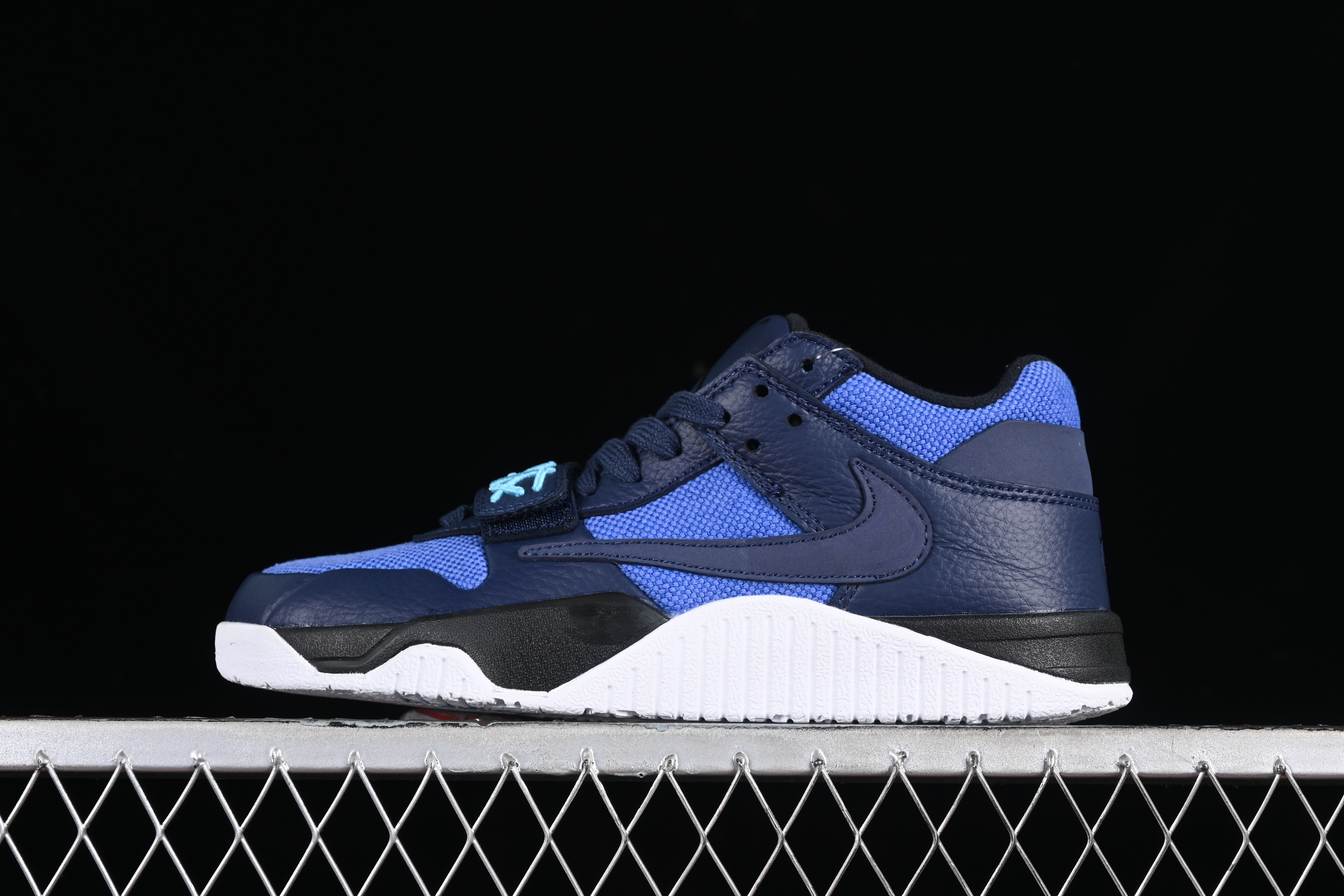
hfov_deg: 27.0
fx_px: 2800
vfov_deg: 18.2
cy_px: 448
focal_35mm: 75
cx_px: 672
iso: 160
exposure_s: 1/60
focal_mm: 50
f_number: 6.3
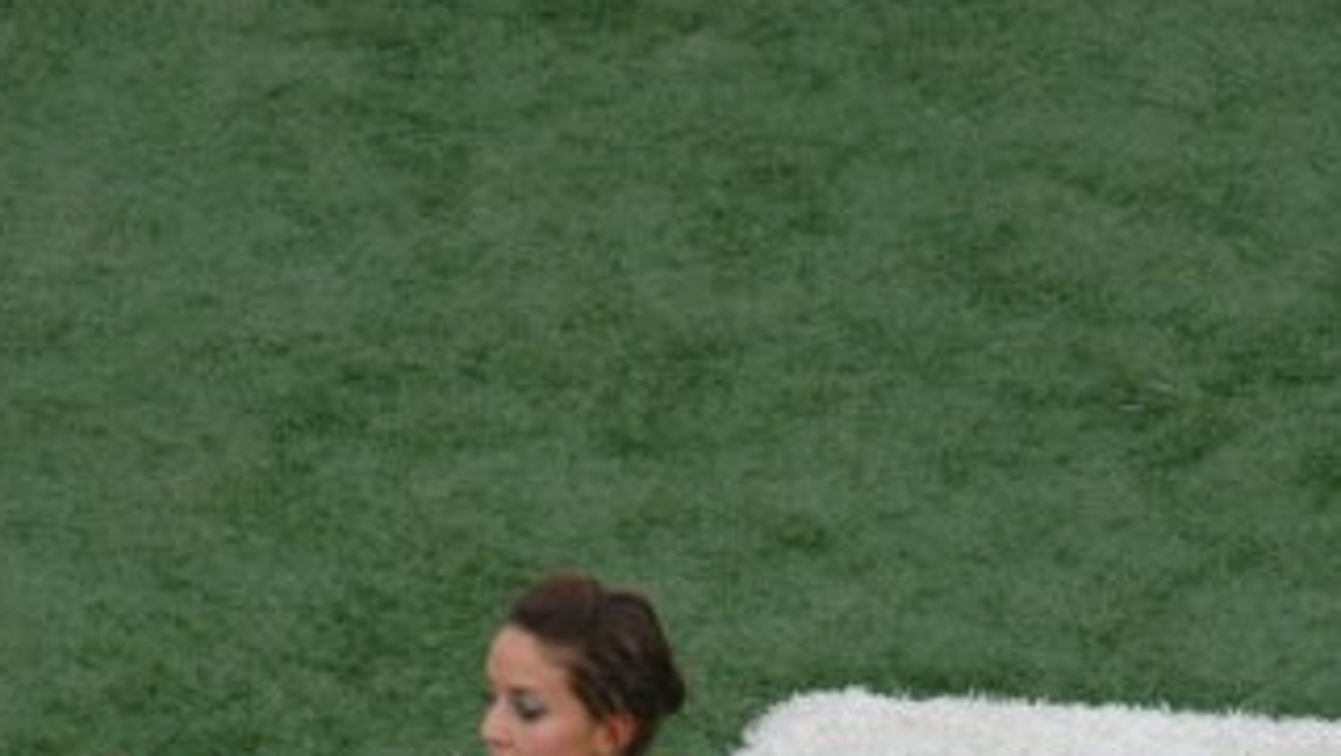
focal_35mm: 1174
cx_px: 708
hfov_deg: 1.8
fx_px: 41769
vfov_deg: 1.0
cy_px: 998
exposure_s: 1/320
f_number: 5.6
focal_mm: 400
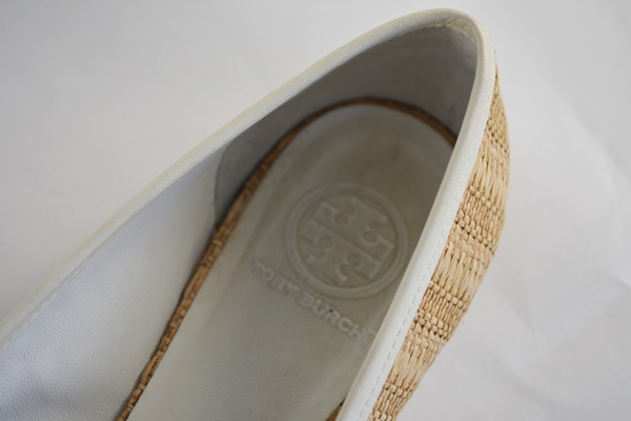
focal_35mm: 66
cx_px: 316
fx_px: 1157
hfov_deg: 30.5
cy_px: 210
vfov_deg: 20.6
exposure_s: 1/125
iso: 400
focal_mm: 44
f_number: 5.3
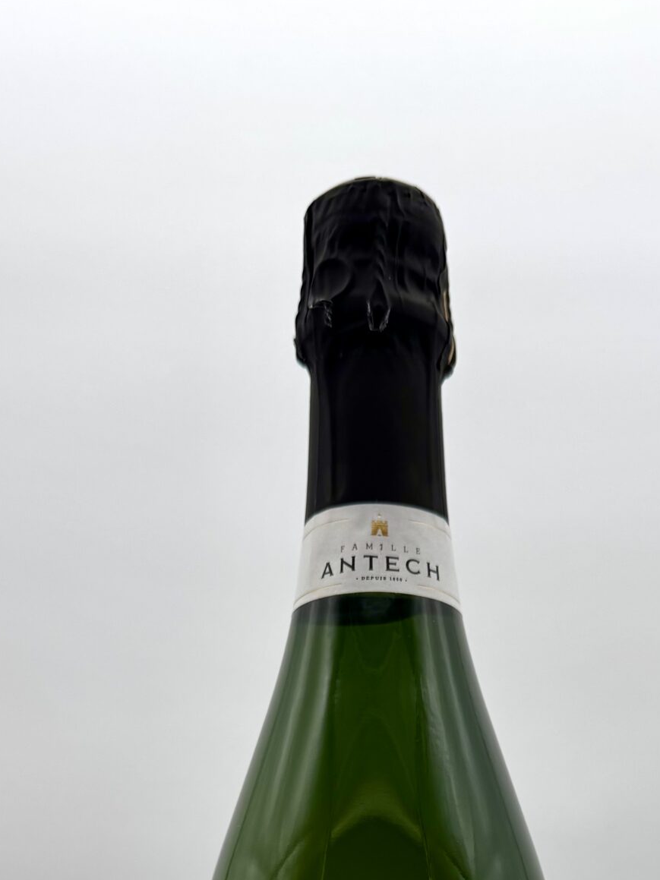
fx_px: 1348
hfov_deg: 27.4
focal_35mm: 53
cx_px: 402
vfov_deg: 32.0
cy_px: 967
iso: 80
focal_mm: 6.76
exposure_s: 1/495
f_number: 1.78
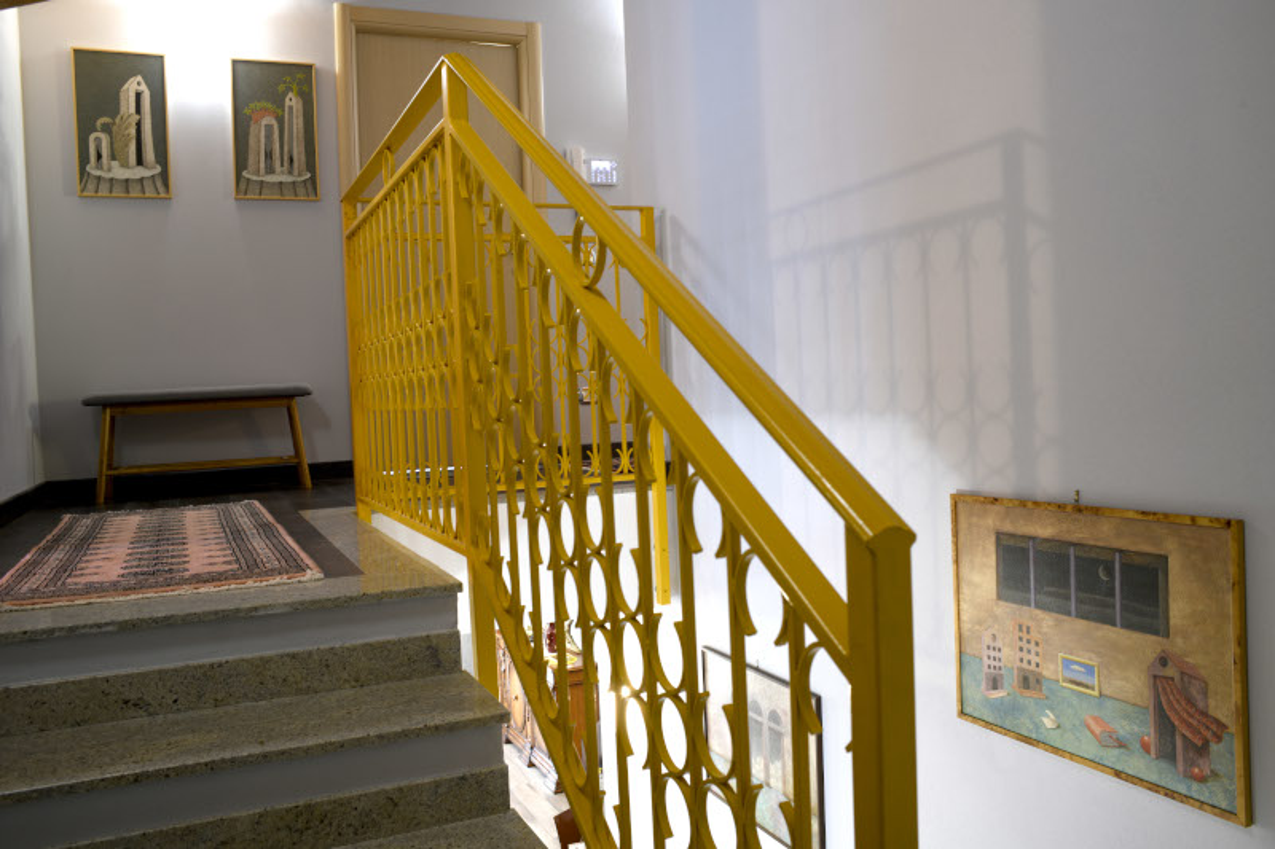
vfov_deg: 46.4
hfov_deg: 65.5
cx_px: 638
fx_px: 991
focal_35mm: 28
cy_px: 424
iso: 100
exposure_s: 2
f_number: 11
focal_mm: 28
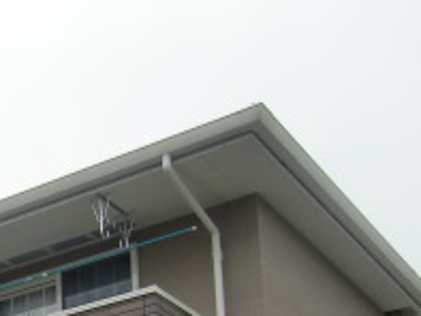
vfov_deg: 17.1
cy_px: 470
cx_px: -132
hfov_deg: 22.3
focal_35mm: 78
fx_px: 949
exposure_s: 1/800
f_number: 3.2
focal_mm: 4.3
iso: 64
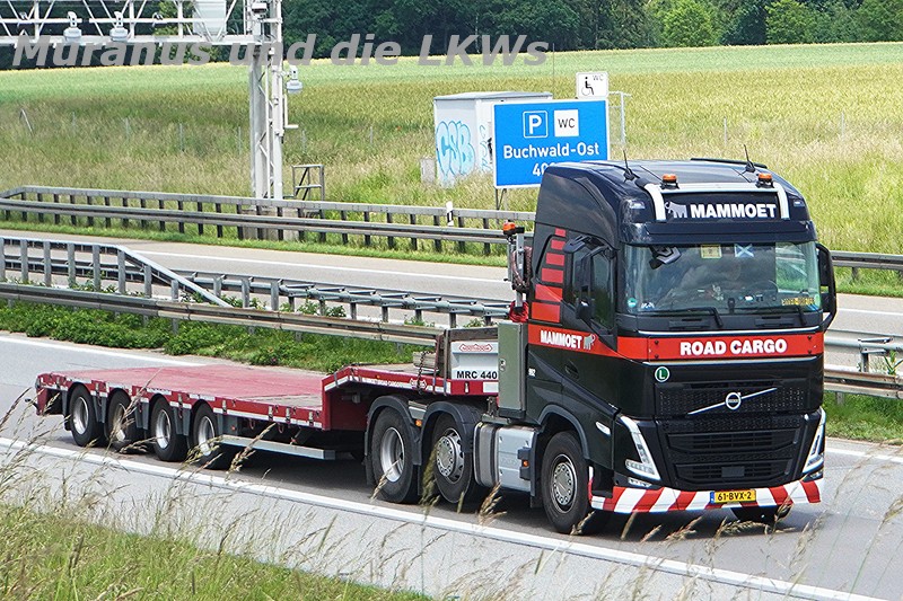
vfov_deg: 16.6
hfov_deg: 24.8
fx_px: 2058
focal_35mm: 82
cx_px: 452
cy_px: 300
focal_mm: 54.7
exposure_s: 1/1250
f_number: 5.6
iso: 640
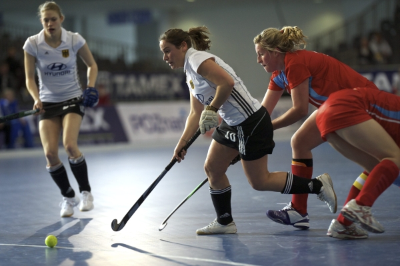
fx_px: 2220
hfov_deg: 10.3
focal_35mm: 200
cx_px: 200
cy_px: 133
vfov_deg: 6.9
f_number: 3.2
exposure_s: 1/800
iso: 2500
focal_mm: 200
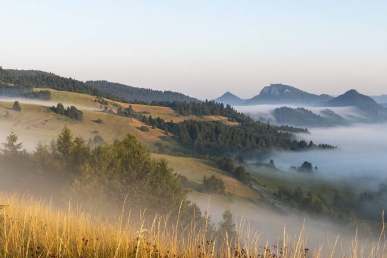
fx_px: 591
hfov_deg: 35.5
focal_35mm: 55
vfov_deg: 24.5
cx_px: 283
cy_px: 173
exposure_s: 1/60
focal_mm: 24
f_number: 13
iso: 100
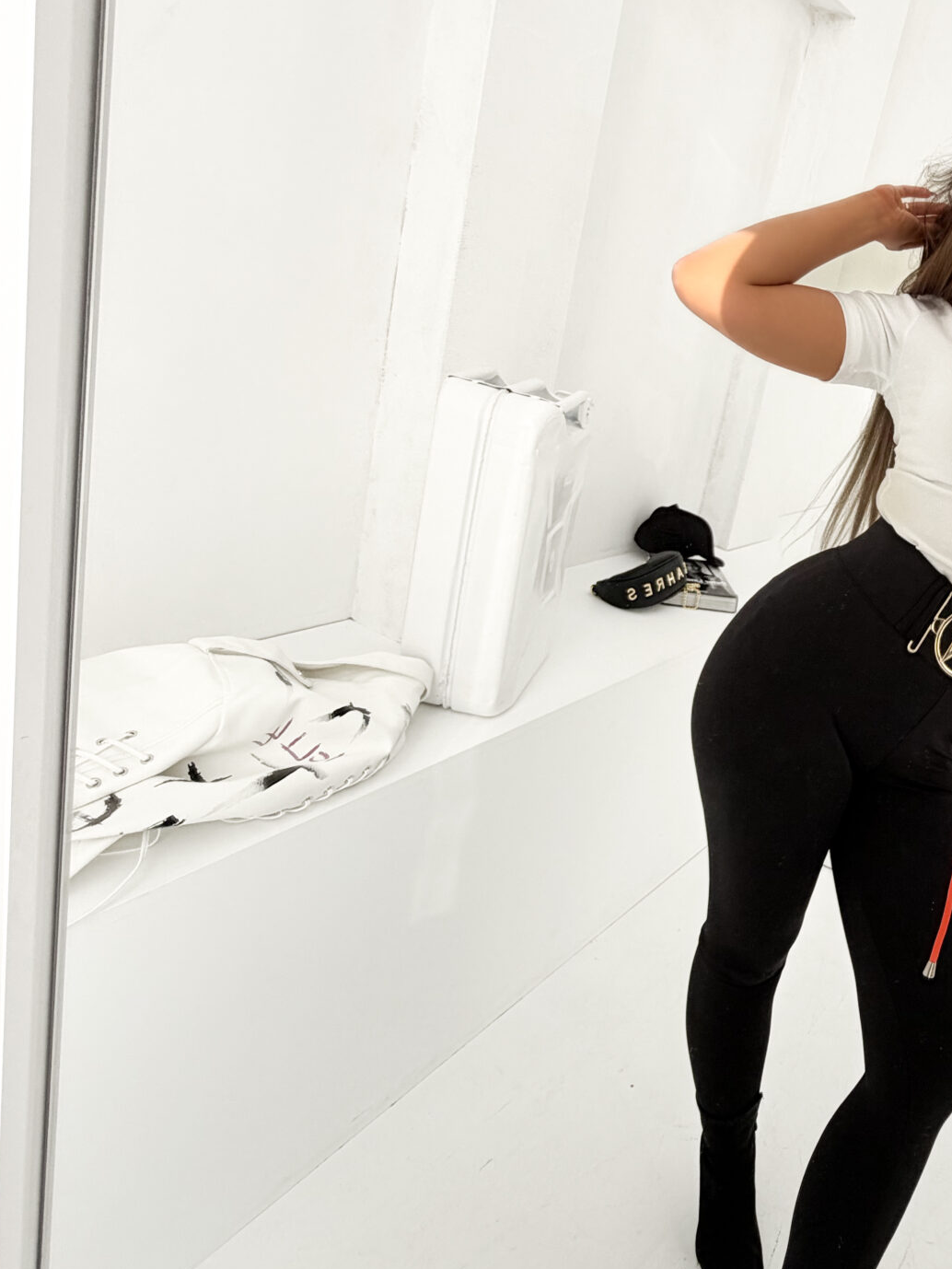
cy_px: 559
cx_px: 877
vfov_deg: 67.1
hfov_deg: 47.1
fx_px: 953
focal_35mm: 26
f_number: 2.2
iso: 40
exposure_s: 1/500
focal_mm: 2.22
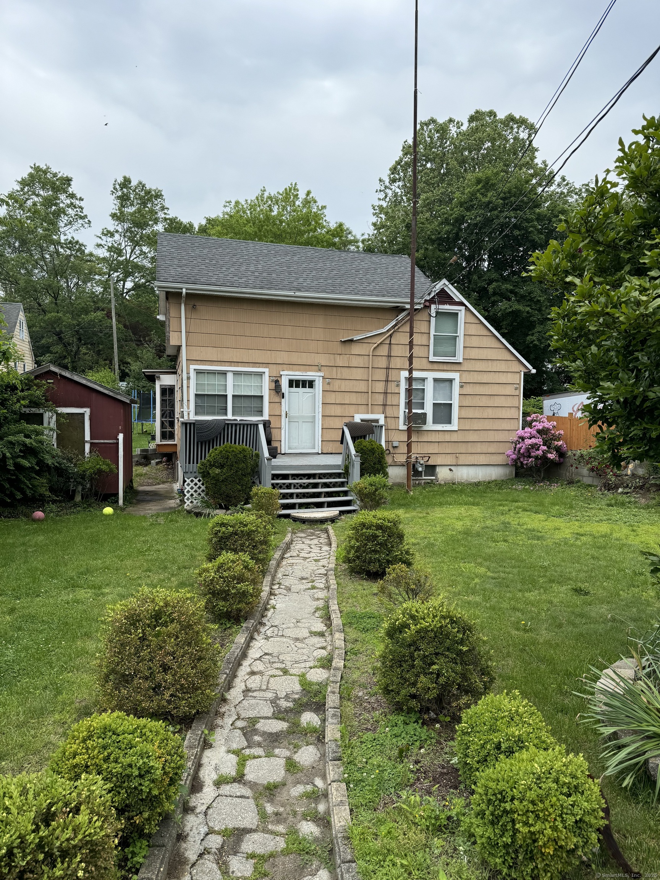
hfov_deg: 56.8
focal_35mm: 24
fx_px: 610
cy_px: 440
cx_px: 330
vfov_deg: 71.6
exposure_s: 1/3597
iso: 80
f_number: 1.78
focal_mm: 6.76
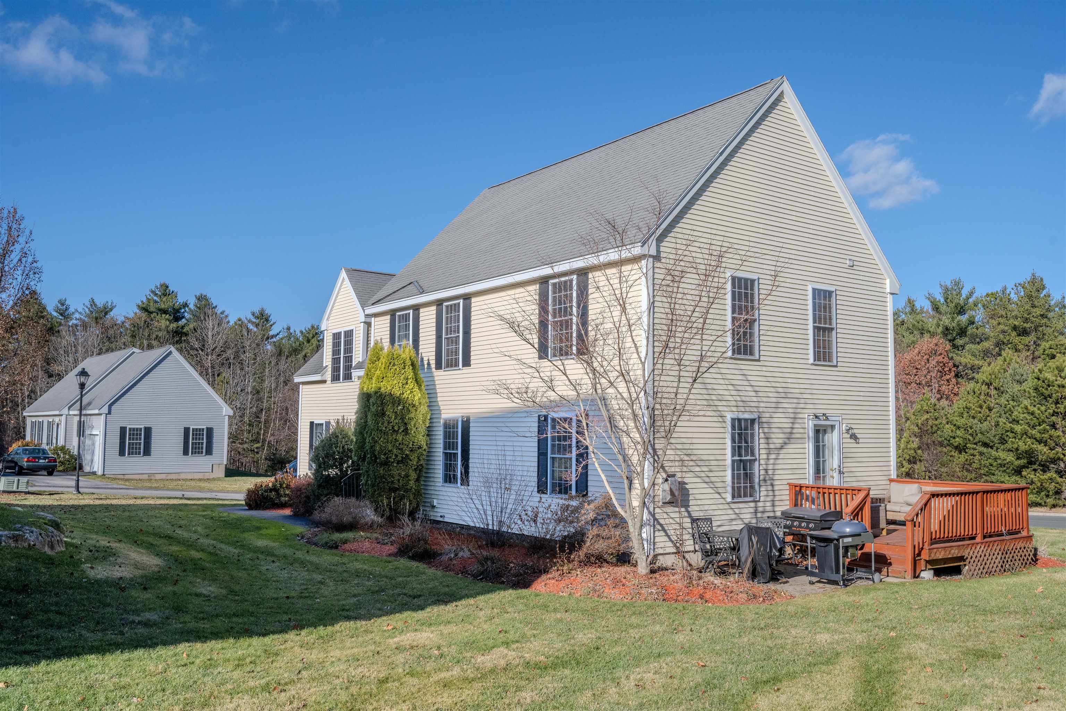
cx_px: 533
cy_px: 356
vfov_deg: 43.6
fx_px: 888
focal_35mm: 30
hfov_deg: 61.9
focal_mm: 30
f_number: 8
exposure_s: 1/1600
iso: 400
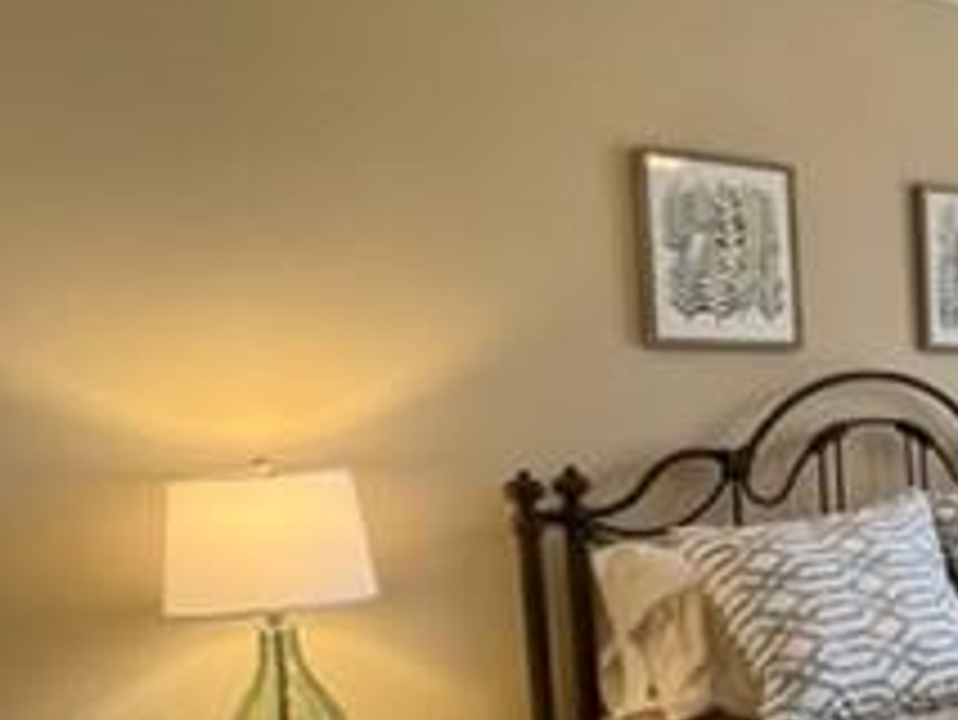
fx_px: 1080
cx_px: 1291
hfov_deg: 33.0
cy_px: 486
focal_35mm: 39
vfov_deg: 36.4
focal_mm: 1.57
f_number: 1.8
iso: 125
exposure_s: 1/122
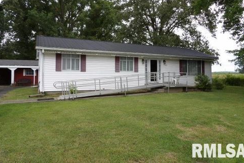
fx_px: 176
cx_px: 126
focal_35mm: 26
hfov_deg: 69.4
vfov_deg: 49.4
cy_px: 69
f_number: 5.6
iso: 100
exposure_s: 1/185
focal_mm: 4.3
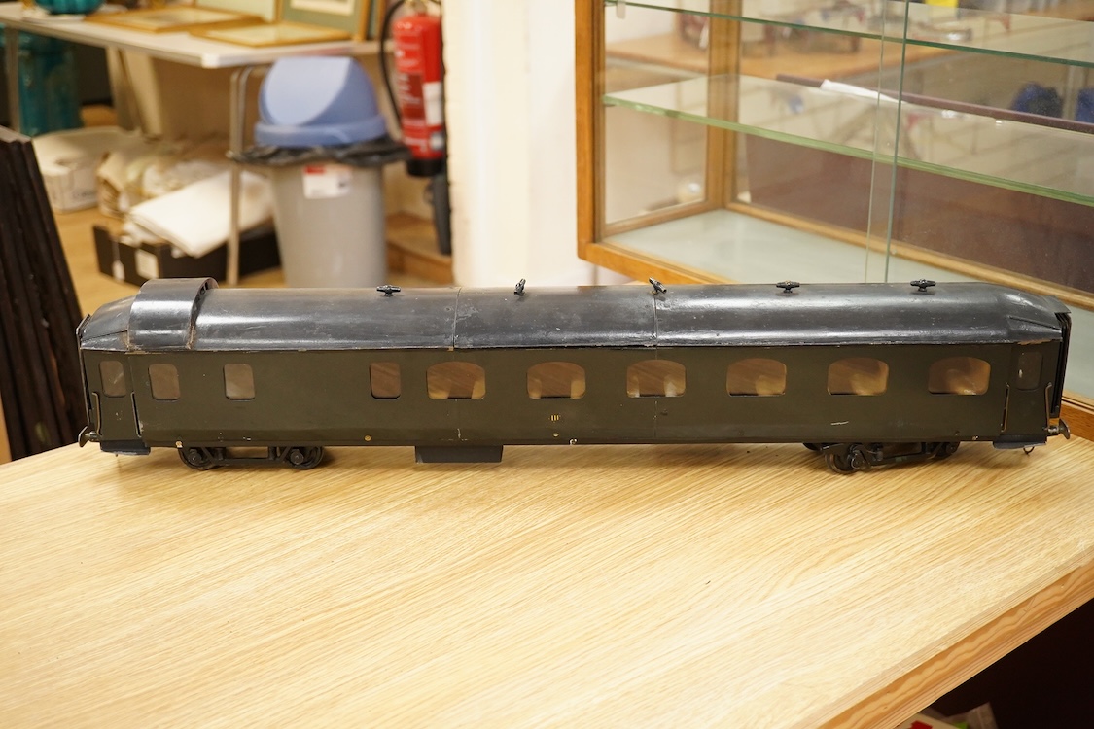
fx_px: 1367
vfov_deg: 29.9
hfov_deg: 43.6
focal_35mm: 45
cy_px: 364
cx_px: 547
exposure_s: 1/160
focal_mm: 30
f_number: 6.3
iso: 2500
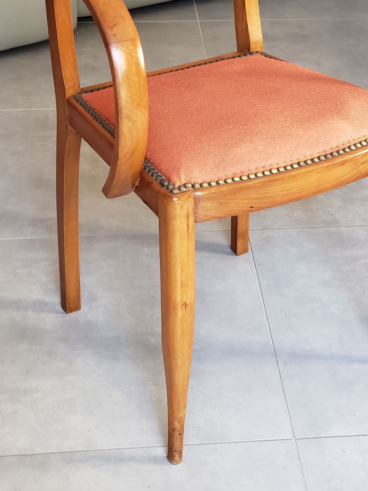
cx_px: 230
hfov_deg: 18.6
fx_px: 1120
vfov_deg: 24.4
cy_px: 121
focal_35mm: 79
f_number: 2.4
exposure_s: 1/30
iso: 160
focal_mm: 6
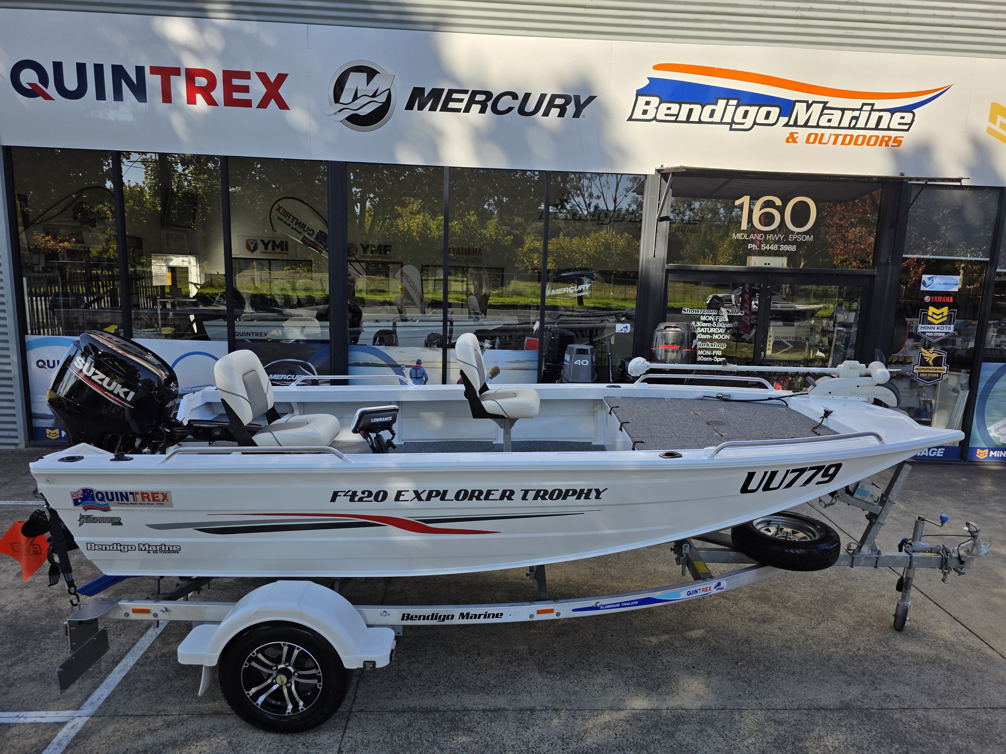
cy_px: 377
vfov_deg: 58.9
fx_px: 668
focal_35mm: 23
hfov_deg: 73.9
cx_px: 503
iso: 80
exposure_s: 1/4766
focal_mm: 6.3
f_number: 1.7
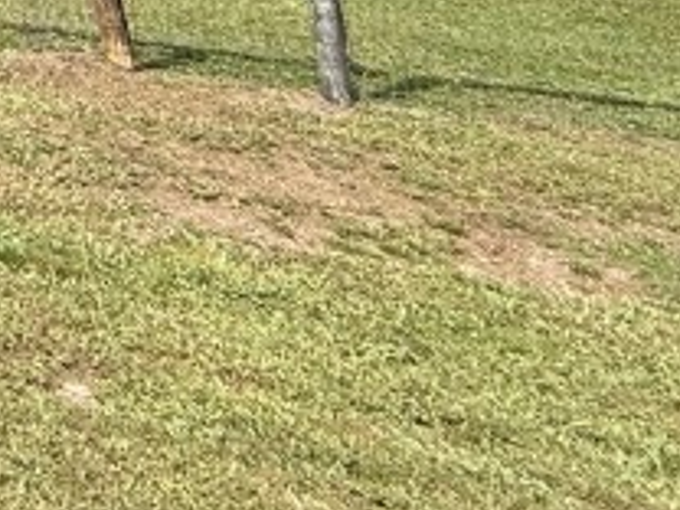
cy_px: -670
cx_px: -804
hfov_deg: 16.9
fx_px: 1355
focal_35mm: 69
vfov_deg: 14.7
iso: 50
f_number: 2.2
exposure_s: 1/1795
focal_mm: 2.22
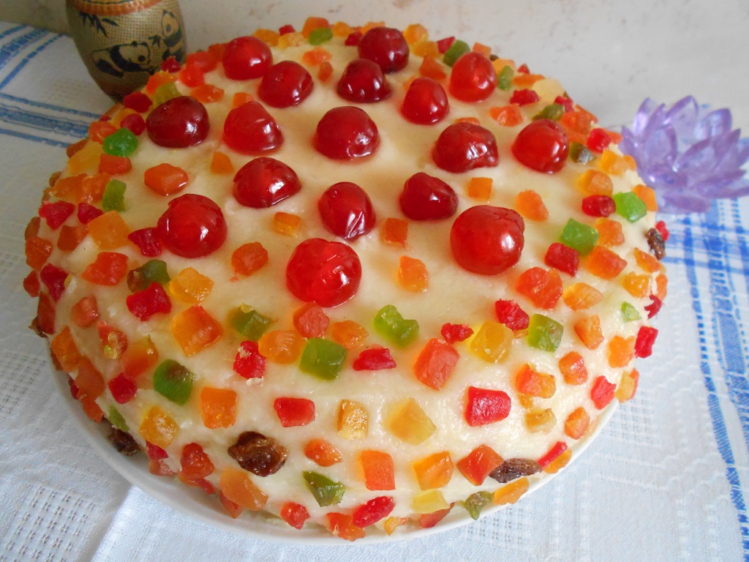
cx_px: 374
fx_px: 563
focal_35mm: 26
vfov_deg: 53.1
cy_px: 281
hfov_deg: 67.3
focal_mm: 4.6
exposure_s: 1/50
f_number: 3.2
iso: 800
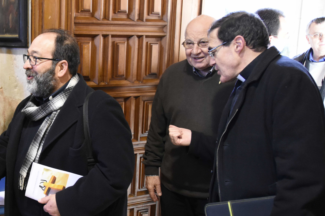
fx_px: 424
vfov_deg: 28.6
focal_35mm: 47
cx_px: 53
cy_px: 121
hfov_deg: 39.8
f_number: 3.5
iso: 2800
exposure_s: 1/80
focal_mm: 18
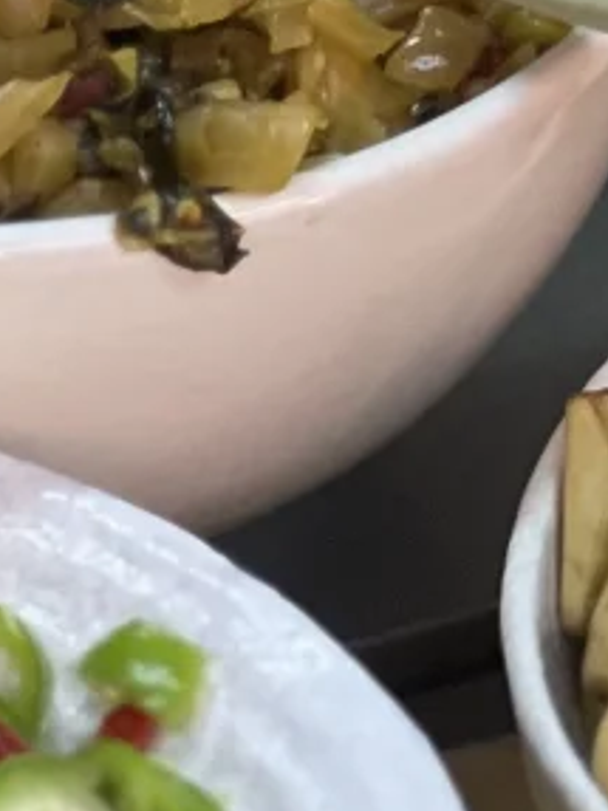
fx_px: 9070
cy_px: -687
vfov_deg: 5.1
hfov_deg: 3.8
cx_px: 506
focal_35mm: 387
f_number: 2.8
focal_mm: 9
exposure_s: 1/33
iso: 160
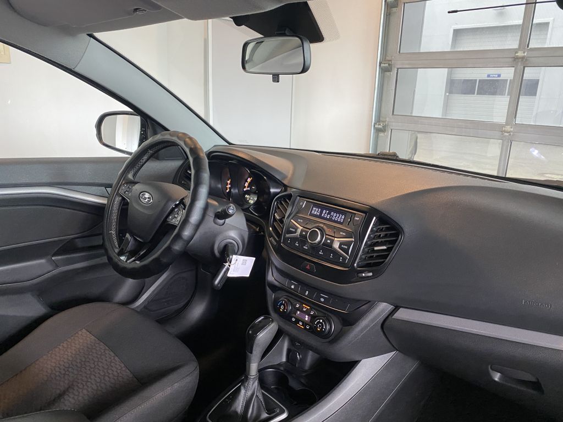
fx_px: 423
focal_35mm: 26
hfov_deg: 67.3
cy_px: 211
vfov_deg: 53.1
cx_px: 282
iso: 200
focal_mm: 4.25
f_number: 1.8
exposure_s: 1/60
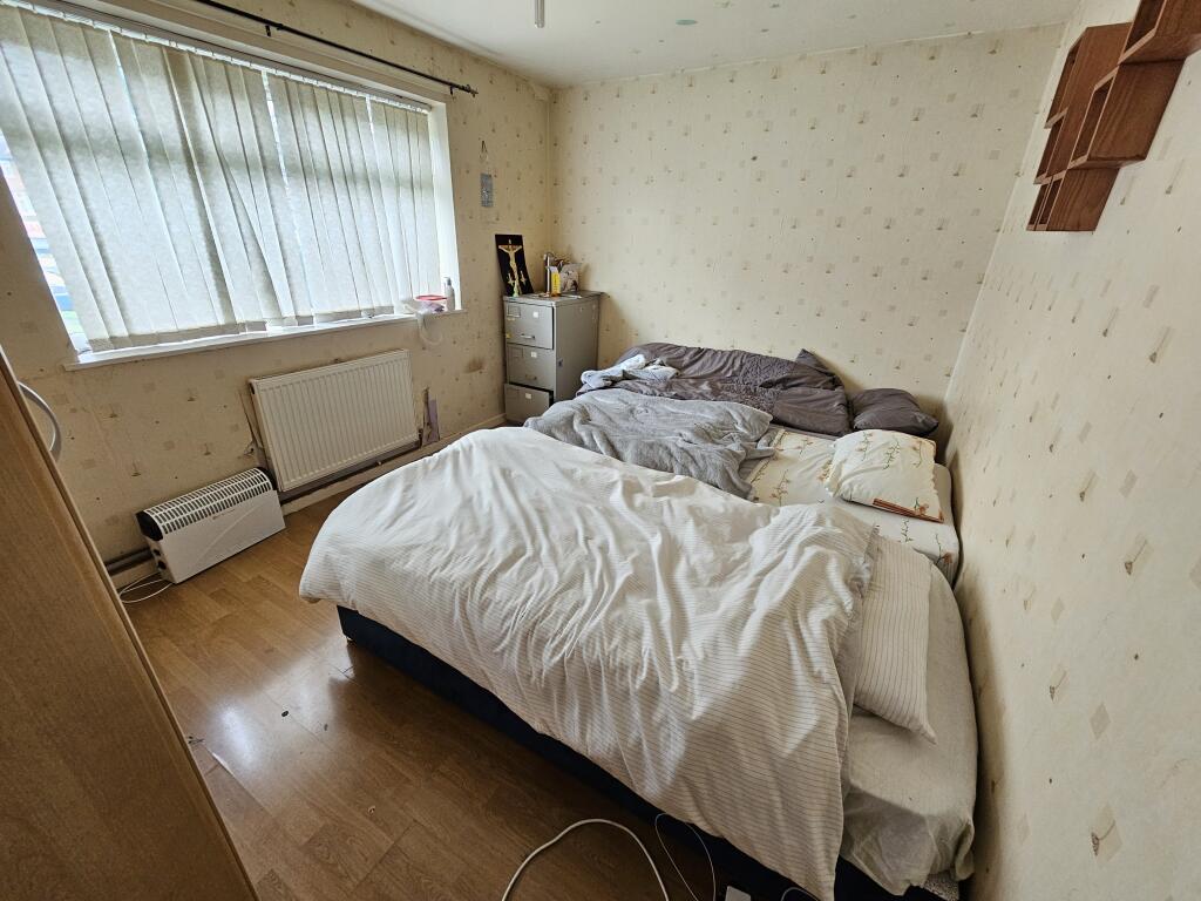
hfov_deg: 106.2
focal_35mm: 13
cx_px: 600
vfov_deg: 89.9
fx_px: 451
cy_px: 450
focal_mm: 2.2
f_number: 2.2
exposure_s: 1/60
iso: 320
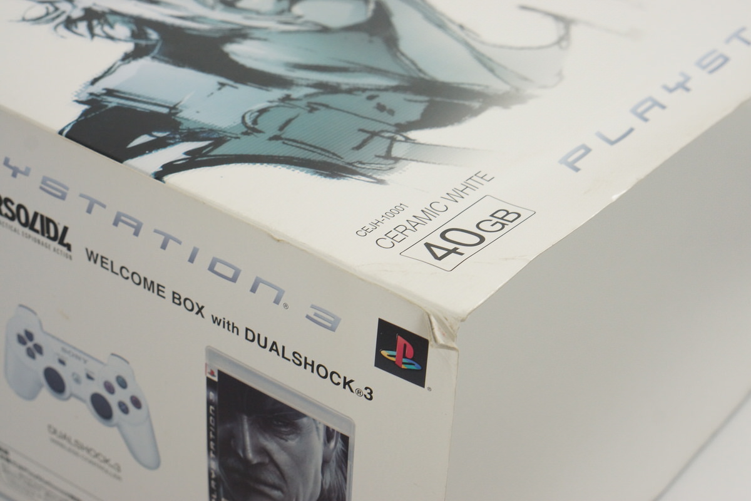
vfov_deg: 18.2
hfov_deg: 27.0
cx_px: 376
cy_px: 250
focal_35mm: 75
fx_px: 1564
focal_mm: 50
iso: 1000
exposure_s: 1/80
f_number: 7.1
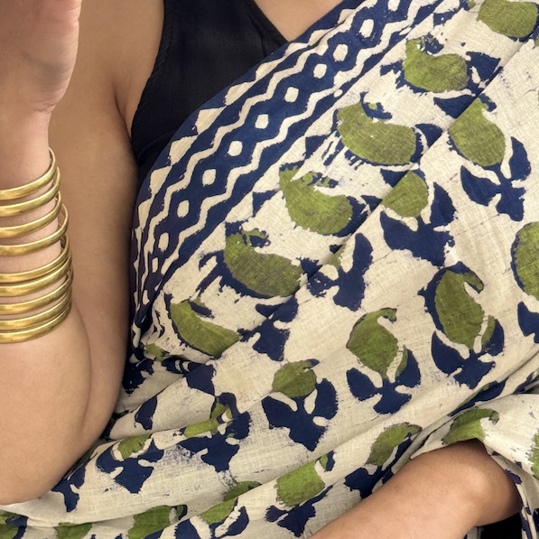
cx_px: 398
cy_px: 148
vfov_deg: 17.1
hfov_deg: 17.1
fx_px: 1779
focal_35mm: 101
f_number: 1.78
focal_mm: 6.86
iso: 64
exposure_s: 1/270
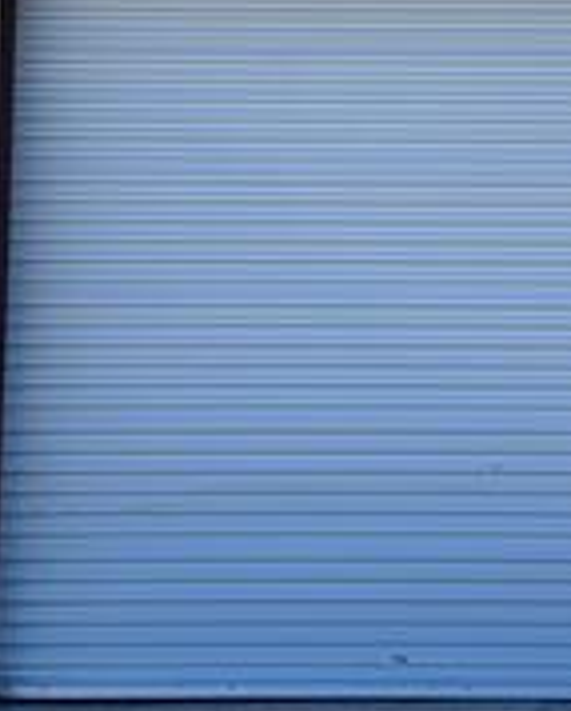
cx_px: 503
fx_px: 1770
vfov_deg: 22.4
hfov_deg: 18.1
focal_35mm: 84
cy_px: 146
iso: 80
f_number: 1.78
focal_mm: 6.86
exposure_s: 1/2882
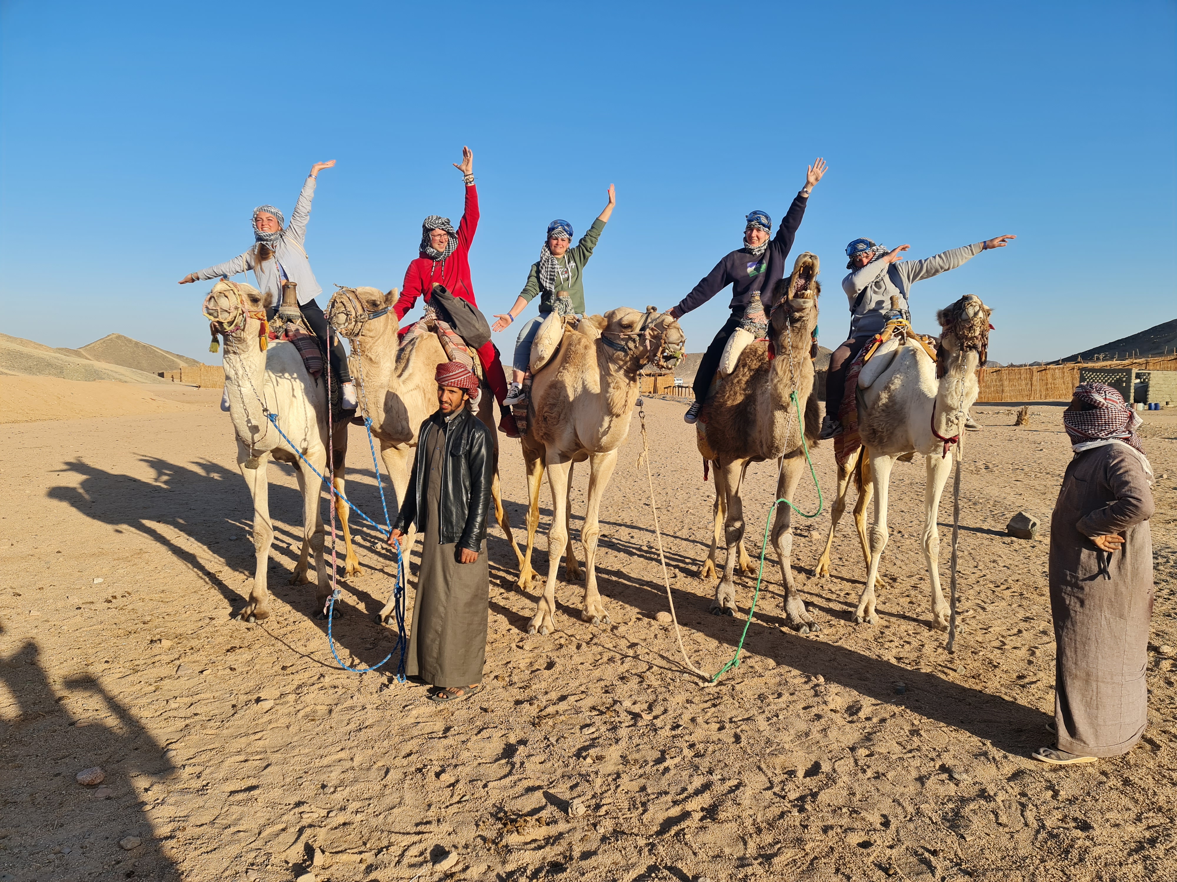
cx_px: 588
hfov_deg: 69.4
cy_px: 441
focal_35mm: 25
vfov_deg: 54.9
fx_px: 850
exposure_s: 1/908
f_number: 1.8
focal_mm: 7
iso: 50
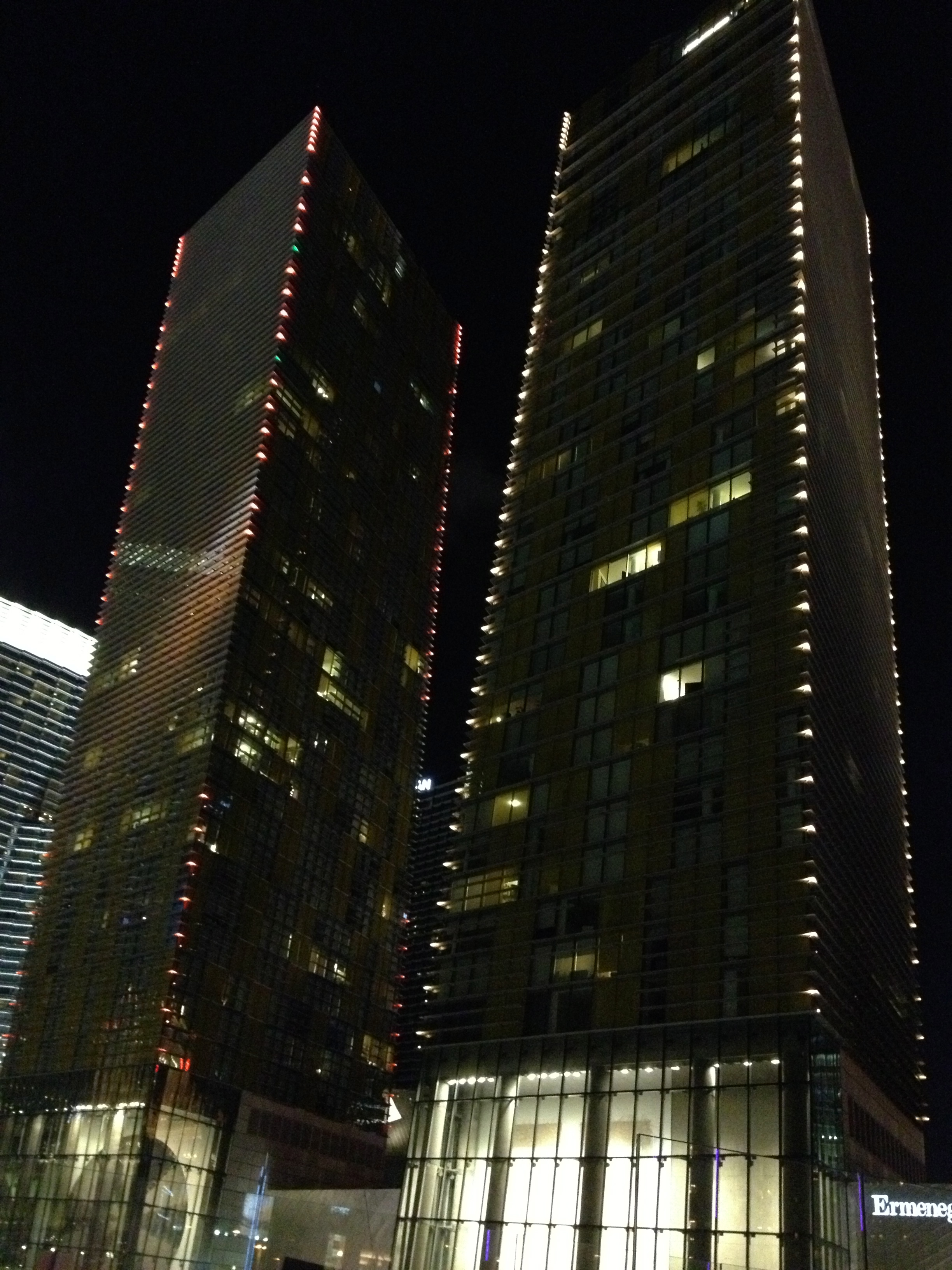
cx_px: 476
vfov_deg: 52.6
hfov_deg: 40.7
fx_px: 1283
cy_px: 635
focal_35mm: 35
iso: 800
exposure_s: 1/15
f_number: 2.4
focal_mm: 4.28
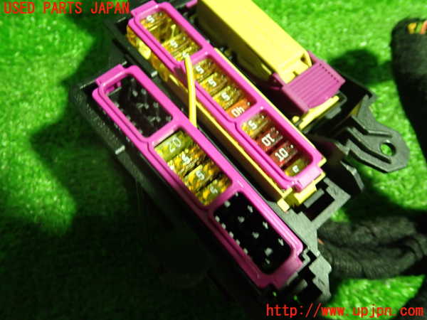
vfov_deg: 46.8
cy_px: 160
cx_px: 214
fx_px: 370
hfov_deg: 60.0
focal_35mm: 30
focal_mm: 5.4
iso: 640
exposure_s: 1/30
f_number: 2.3
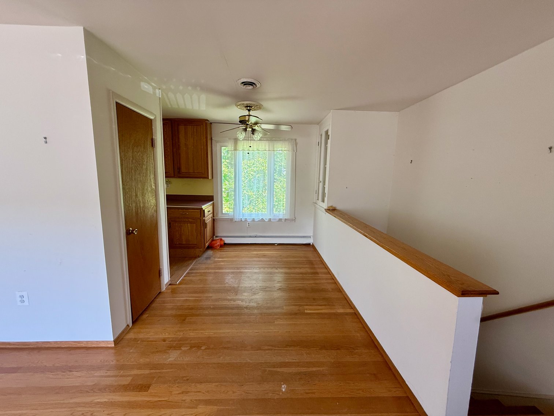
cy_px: 208
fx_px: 224
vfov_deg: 85.7
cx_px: 277
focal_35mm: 14
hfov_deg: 102.1
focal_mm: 2.22
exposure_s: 1/99
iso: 160
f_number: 2.2
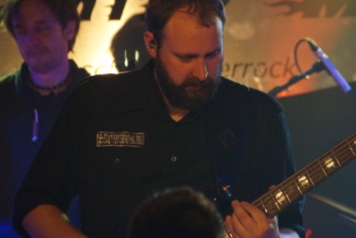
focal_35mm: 505
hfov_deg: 4.1
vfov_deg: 2.7
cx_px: 197
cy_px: 117
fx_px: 4993
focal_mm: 300
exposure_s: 1/80
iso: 3200
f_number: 6.3
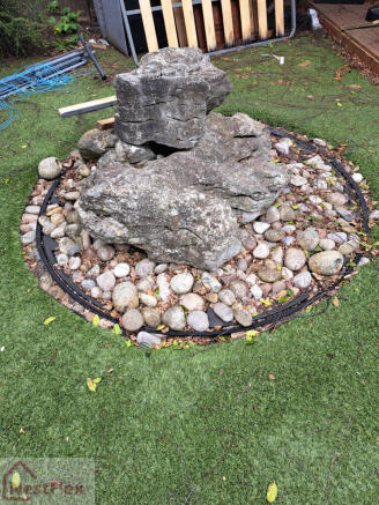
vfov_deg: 71.6
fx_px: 350
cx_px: 190
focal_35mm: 24
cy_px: 252
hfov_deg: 56.8
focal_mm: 5.23
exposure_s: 1/153
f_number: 1.8
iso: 50
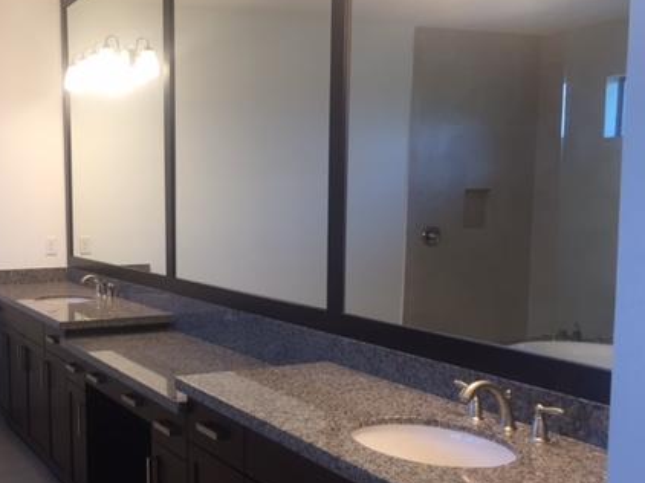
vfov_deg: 32.7
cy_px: 297
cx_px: 157
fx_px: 819
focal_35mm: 44
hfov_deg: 41.6
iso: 32
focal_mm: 4.15
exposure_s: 1/30
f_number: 2.2
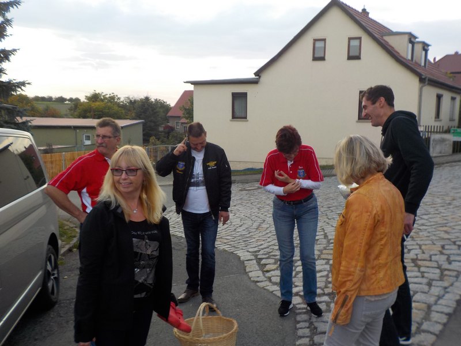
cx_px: 230
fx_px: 400
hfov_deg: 60.0
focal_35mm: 30
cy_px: 173
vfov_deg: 46.8
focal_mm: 4.1
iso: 125
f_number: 3.3
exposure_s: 1/400
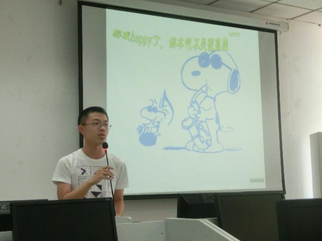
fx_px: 586
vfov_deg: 23.3
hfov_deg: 30.7
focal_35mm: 63
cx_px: 161
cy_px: 120
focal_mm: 11.17
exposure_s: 1/60
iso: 800
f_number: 4.6
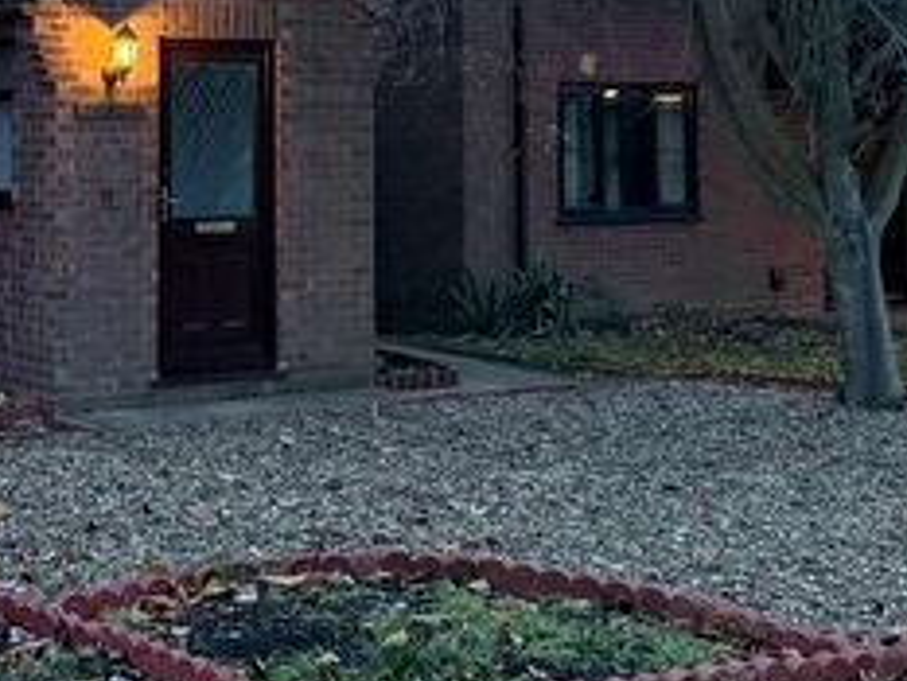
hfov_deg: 26.1
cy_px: 14
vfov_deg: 19.9
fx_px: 1887
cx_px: 82
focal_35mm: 72
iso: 640
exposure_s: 1/50
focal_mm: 6.76
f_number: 1.78
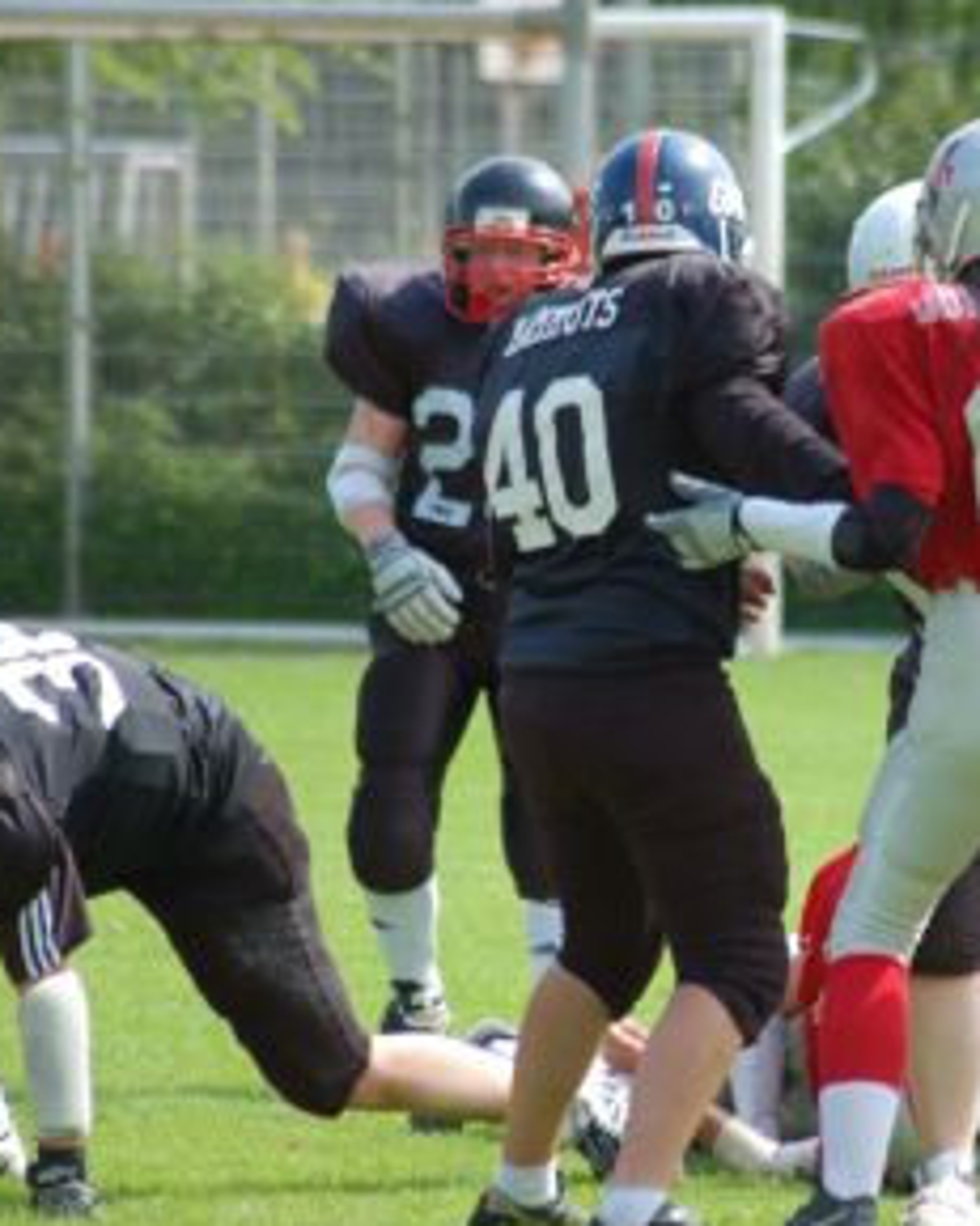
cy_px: 619
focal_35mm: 375
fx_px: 13603
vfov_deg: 5.2
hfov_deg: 4.1
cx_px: 863
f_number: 4.8
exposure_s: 1/1000
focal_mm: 170
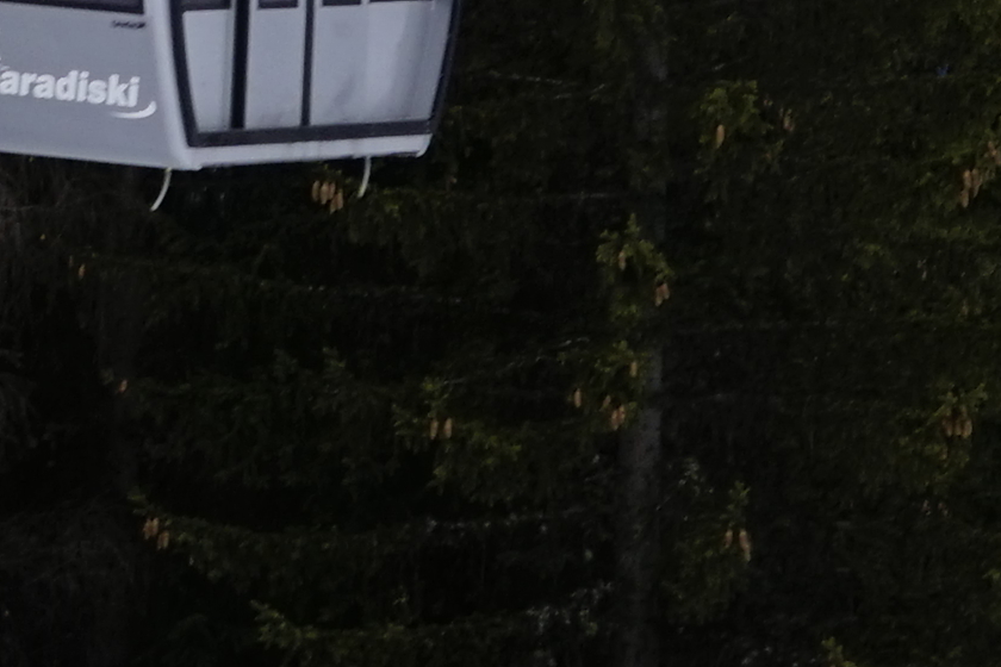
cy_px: -1168
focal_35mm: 407
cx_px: -19
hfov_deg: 5.1
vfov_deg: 3.3
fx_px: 11316
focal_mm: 57
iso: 100
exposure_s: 1/160
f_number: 11
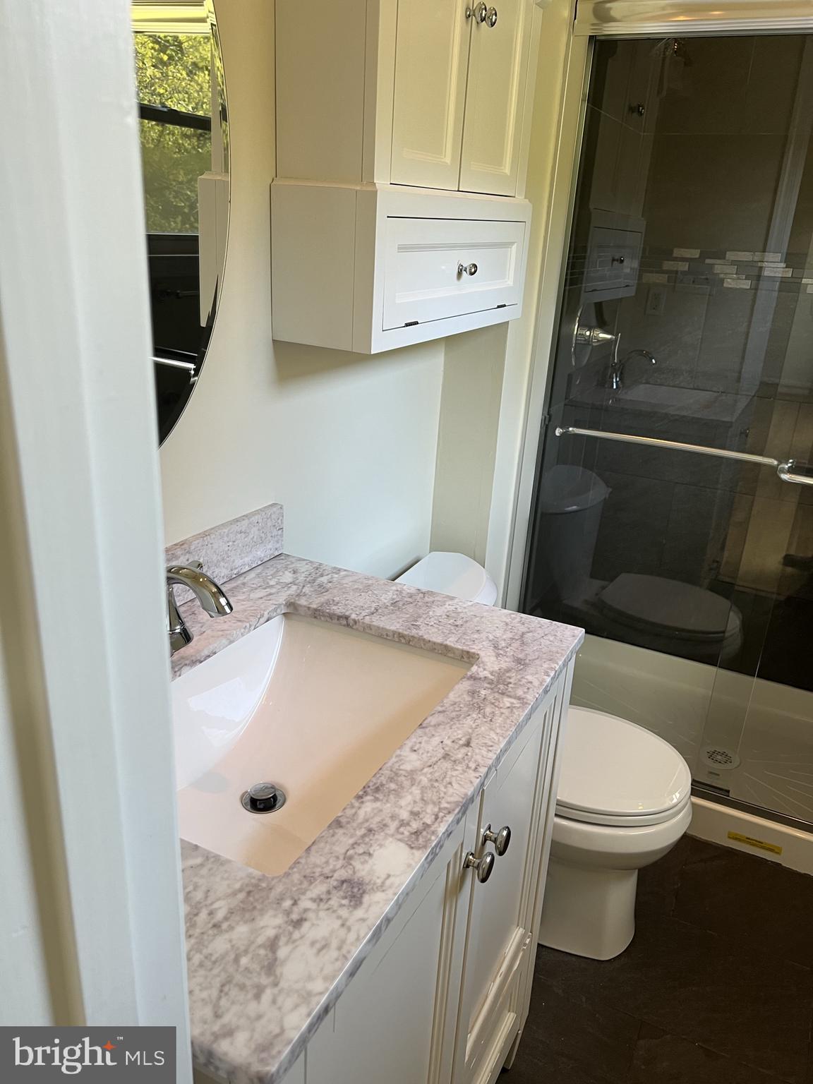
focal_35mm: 26
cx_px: 406
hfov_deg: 53.1
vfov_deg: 67.3
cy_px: 542
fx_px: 814
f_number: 1.5
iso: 80
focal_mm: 5.7
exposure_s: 1/60
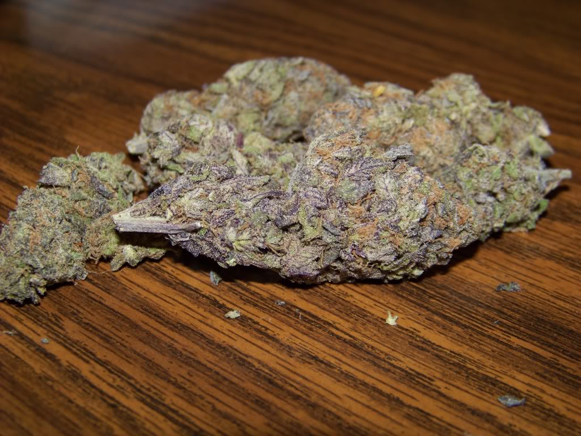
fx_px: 923
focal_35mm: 55
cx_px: 290
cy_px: 218
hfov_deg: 34.9
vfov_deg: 26.6
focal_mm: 9.36
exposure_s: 1/30
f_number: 3.2
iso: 65
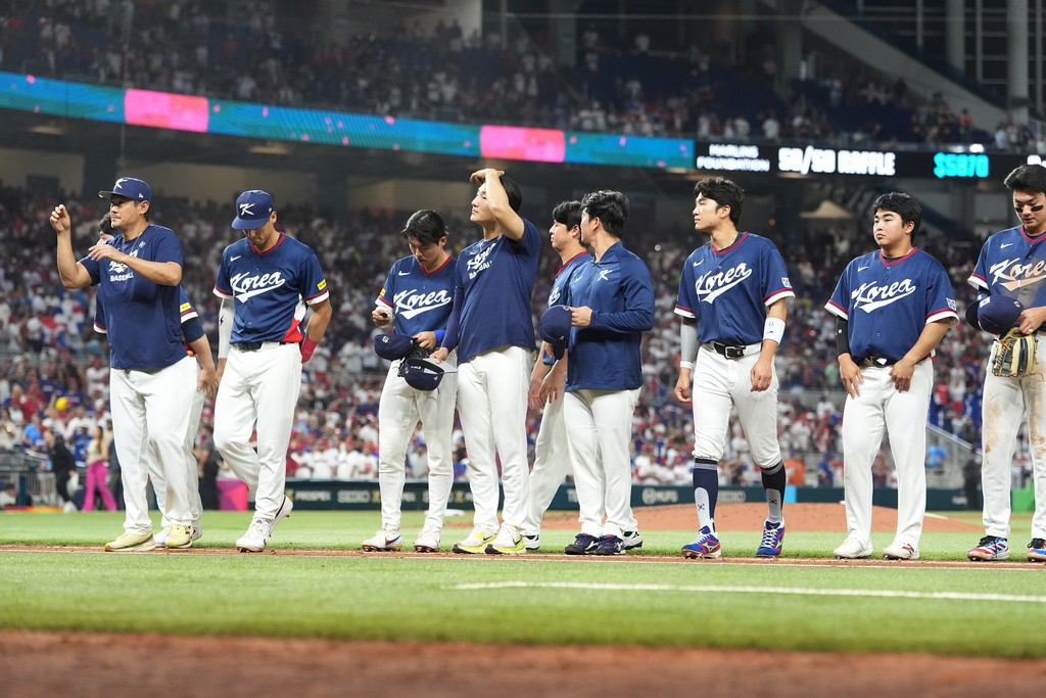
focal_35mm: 92
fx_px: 2673
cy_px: 349
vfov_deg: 14.9
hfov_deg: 22.1
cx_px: 523
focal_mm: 92
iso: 4000
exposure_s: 1/1600
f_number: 2.8
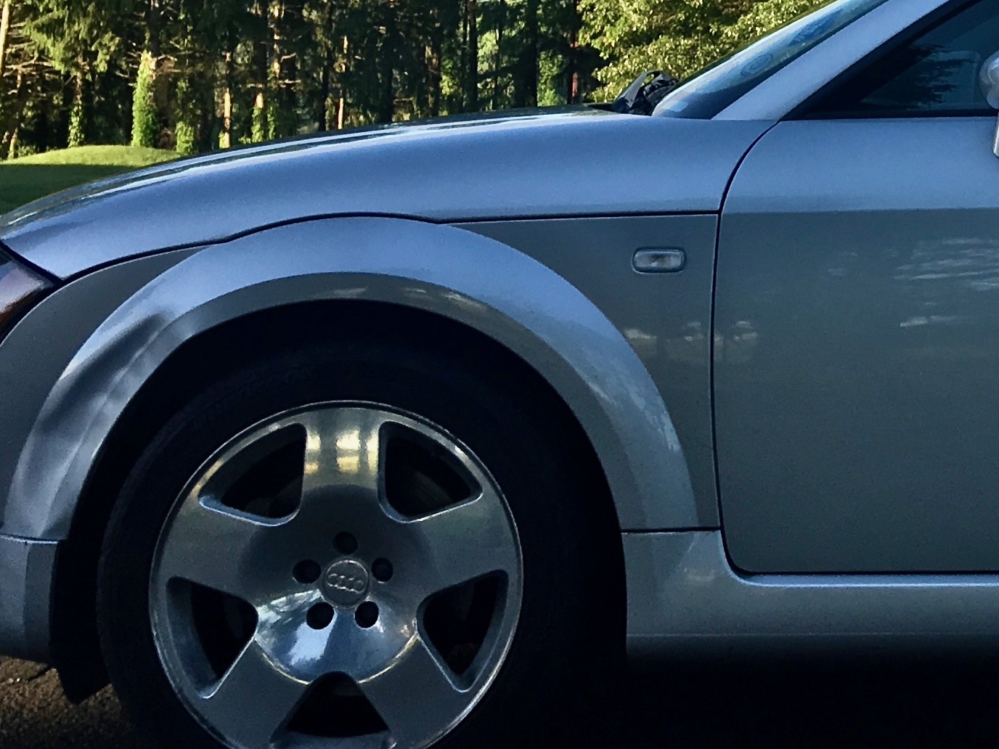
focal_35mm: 85
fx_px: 2453
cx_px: 1223
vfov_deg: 16.9
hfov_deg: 21.3
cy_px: -54
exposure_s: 1/466
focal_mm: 4.15
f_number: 2.2
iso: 25
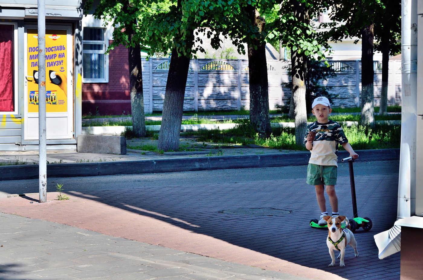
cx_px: 212
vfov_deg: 13.0
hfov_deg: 19.5
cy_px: 140
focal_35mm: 105
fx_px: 1231
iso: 160
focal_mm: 70
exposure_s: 1/640
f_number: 8
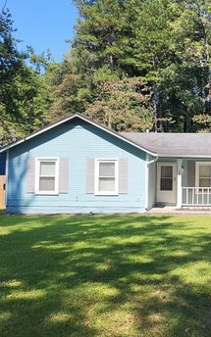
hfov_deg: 30.3
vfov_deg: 49.3
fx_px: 368
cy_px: 165
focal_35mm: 40
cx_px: 198
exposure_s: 1/1399
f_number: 1.8
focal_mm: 5.4
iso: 40
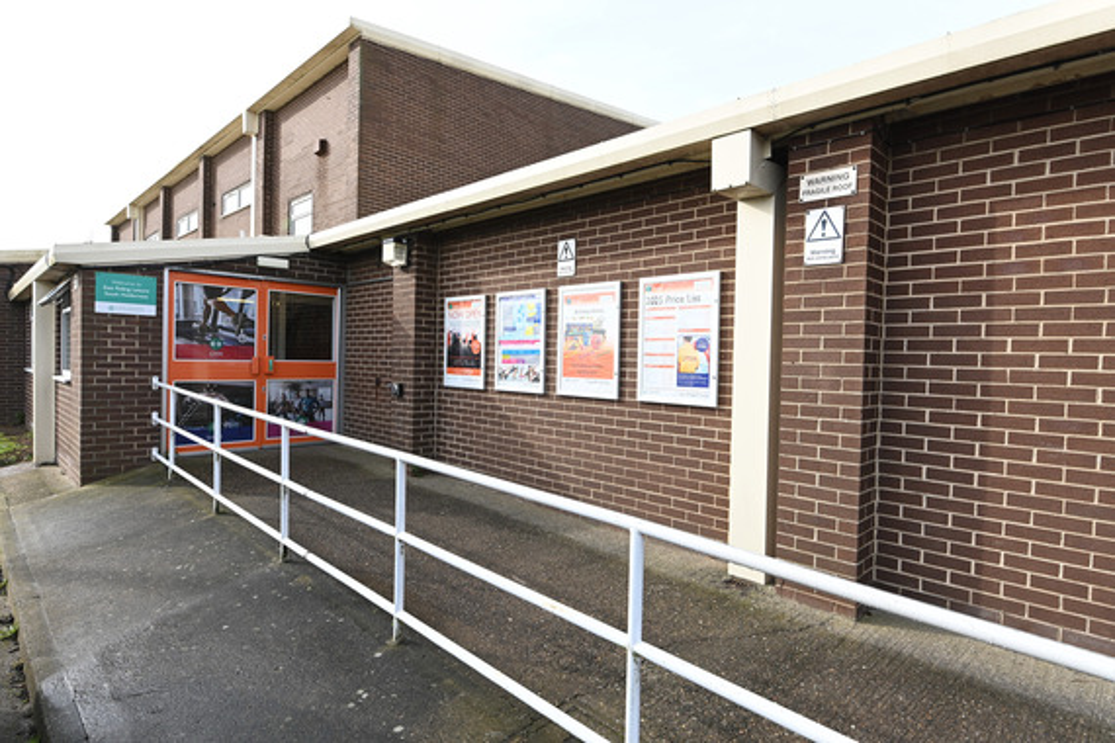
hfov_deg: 86.9
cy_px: 372
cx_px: 558
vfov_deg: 64.6
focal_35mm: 19
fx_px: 588
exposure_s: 1/160
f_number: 11
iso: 500
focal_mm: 19
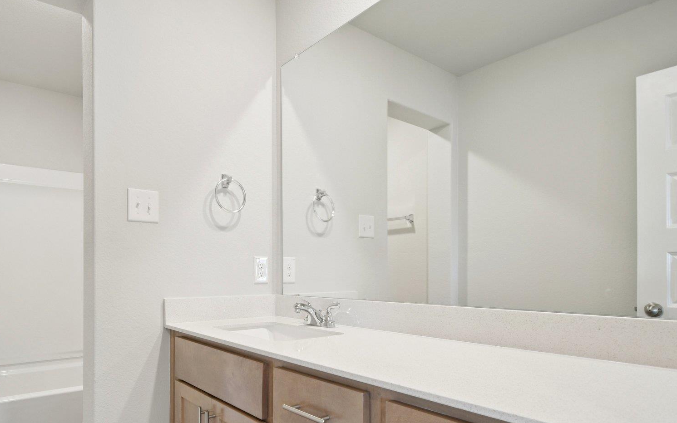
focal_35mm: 21
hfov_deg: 80.2
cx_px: 241
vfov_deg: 56.8
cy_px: 255
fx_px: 387
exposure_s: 1/6
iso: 400
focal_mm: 10
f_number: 8
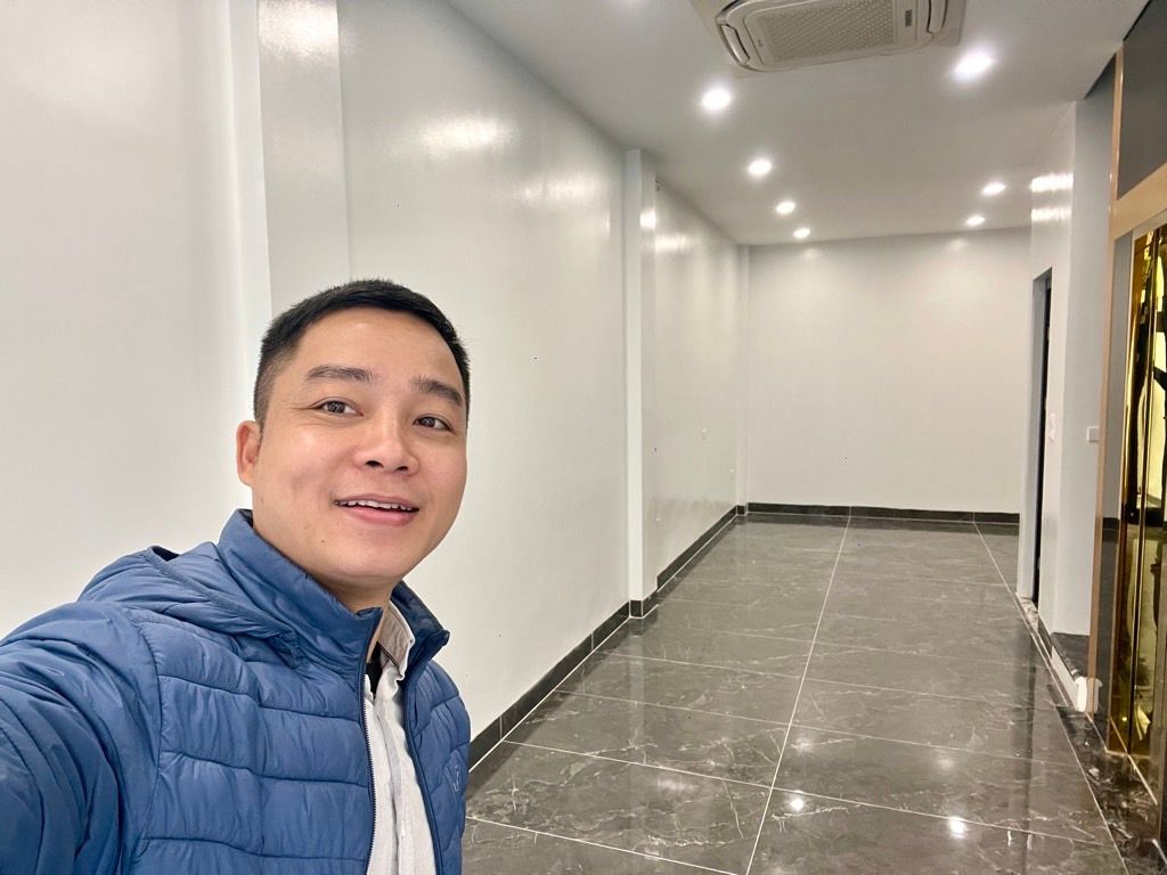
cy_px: 438
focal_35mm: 23
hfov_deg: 73.9
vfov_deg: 58.9
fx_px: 775
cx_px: 584
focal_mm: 2.71
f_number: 2.2
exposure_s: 1/60
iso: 125
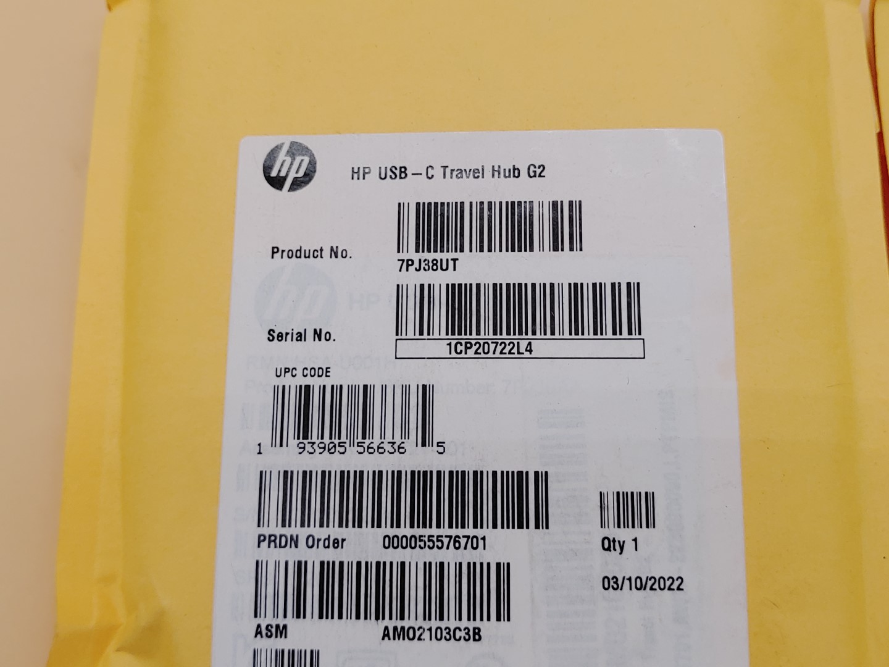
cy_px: 334
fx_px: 1053
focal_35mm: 41
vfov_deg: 35.1
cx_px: 444
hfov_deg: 45.8
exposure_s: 1/146
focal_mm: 4.36
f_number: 1.8
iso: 50
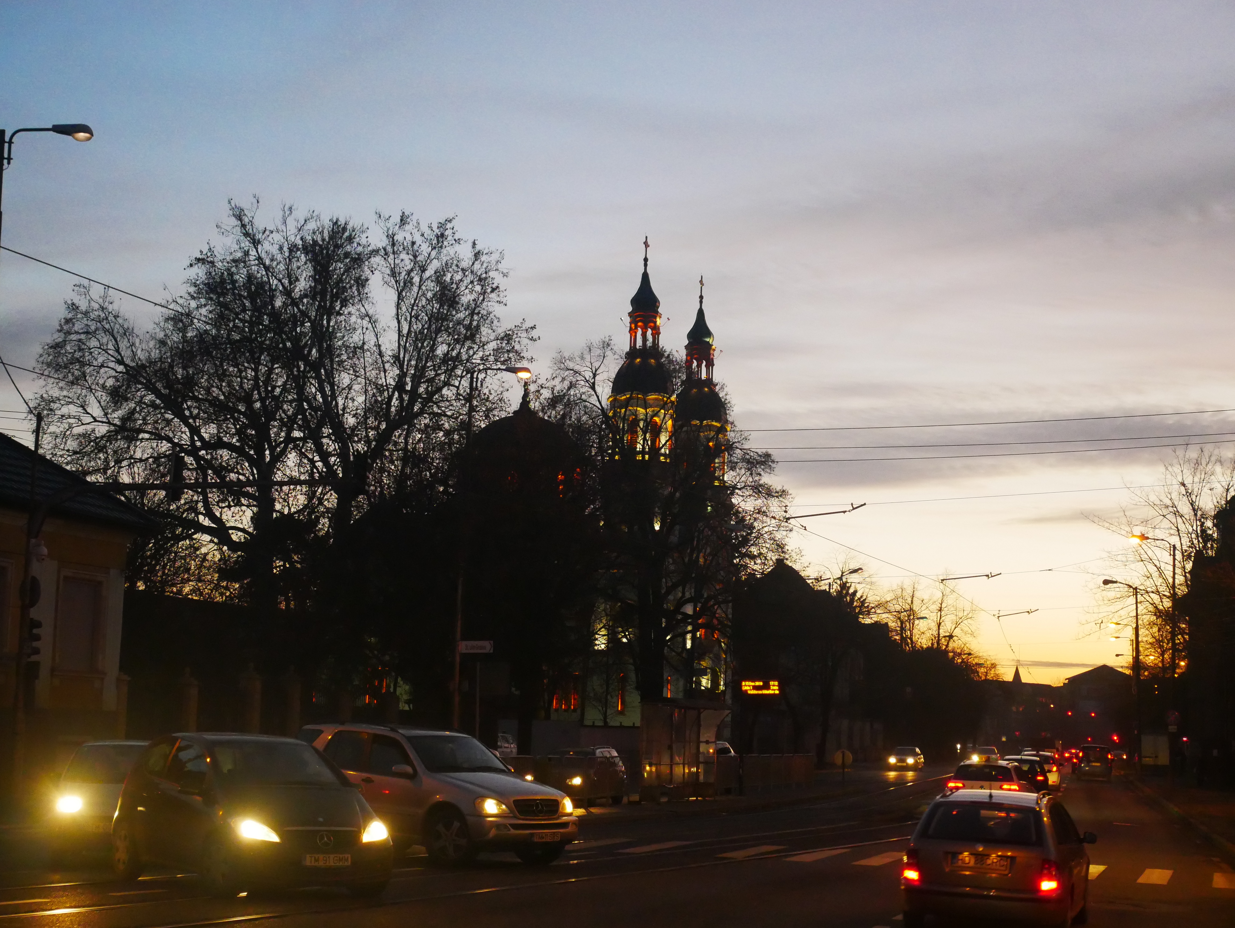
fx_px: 2284
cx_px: 618
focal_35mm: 64
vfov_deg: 22.9
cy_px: 464
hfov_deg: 30.3
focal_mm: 32
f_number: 5.6
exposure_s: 1/80
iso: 3200
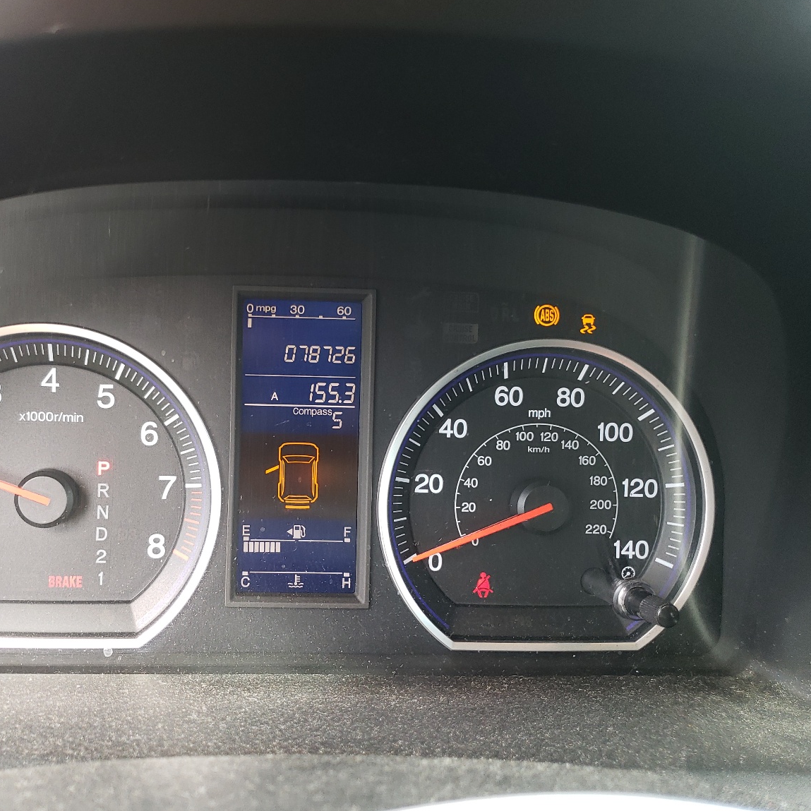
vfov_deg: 51.1
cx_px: 296
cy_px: 416
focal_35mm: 32
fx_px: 848
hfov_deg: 50.5
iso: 95
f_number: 1.5
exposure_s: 1/120
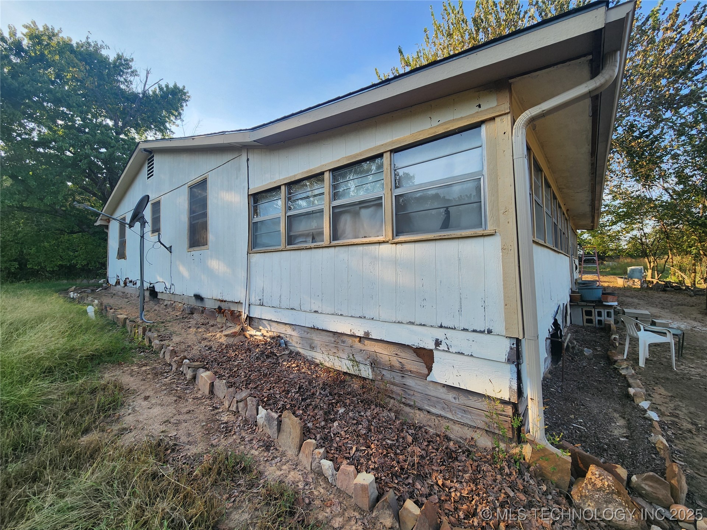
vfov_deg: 89.9
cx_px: 354
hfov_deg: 106.2
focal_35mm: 13
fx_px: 266
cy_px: 265
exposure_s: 1/511
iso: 50
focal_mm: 2.2
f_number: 2.2
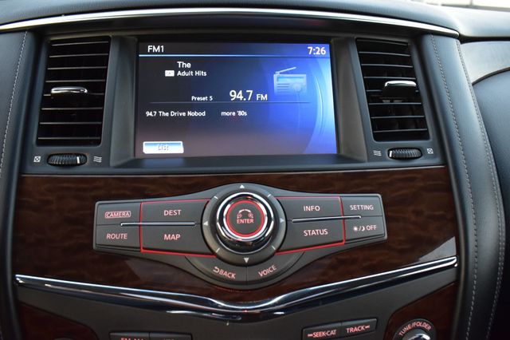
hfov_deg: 59.5
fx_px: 446
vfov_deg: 41.7
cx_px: 255
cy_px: 170
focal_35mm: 32
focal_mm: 21
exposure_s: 1/15
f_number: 6.3
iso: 1250
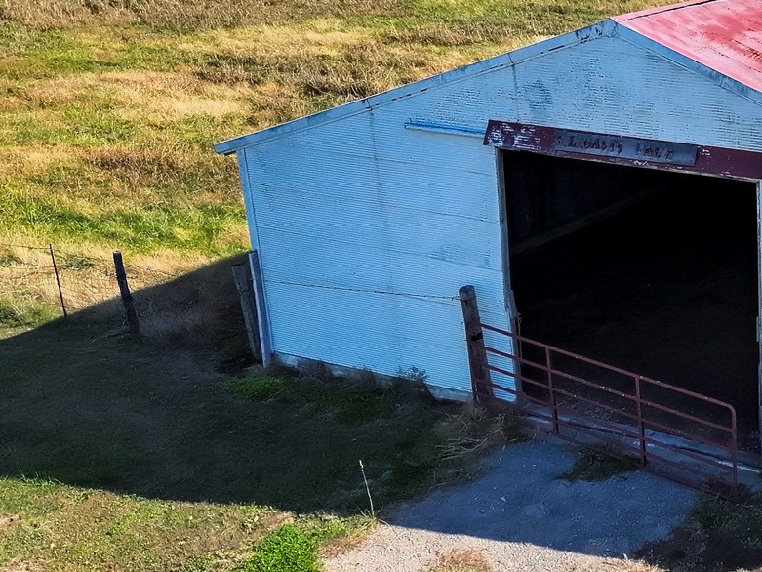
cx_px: 853
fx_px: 1299
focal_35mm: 59
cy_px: 296
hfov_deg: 29.3
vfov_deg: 24.8
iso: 240
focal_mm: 6.72
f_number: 1.7
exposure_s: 1/6000
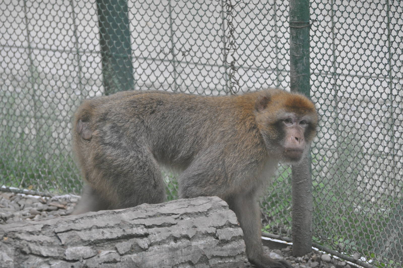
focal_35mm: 202
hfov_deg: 10.2
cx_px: 202
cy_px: 134
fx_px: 2264
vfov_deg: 6.8
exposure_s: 1/160
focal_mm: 135
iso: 800
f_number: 4.8
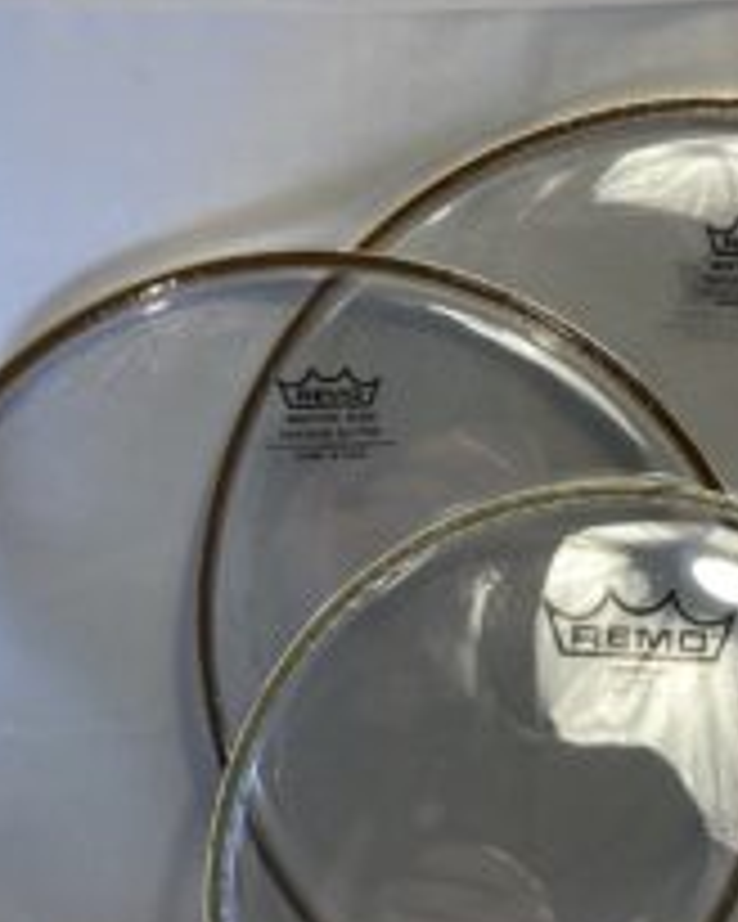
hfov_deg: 25.2
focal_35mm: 60
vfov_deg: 31.2
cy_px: 630
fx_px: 1638
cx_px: 522
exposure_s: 1/120
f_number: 1.8
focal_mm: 3.99
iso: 64
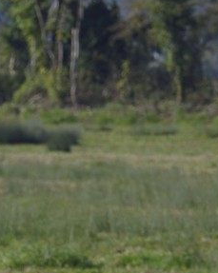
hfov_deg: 2.0
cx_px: 634
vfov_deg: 2.5
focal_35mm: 785
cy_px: 201
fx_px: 6341
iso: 200
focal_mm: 150
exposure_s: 1/320
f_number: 9
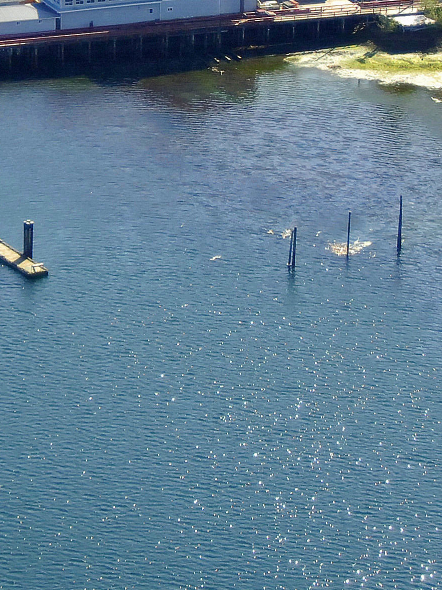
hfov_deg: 8.3
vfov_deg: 11.0
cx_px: -7
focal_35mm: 178
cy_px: 12
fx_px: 3030
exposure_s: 1/1000
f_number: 4.2
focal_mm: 34
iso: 400
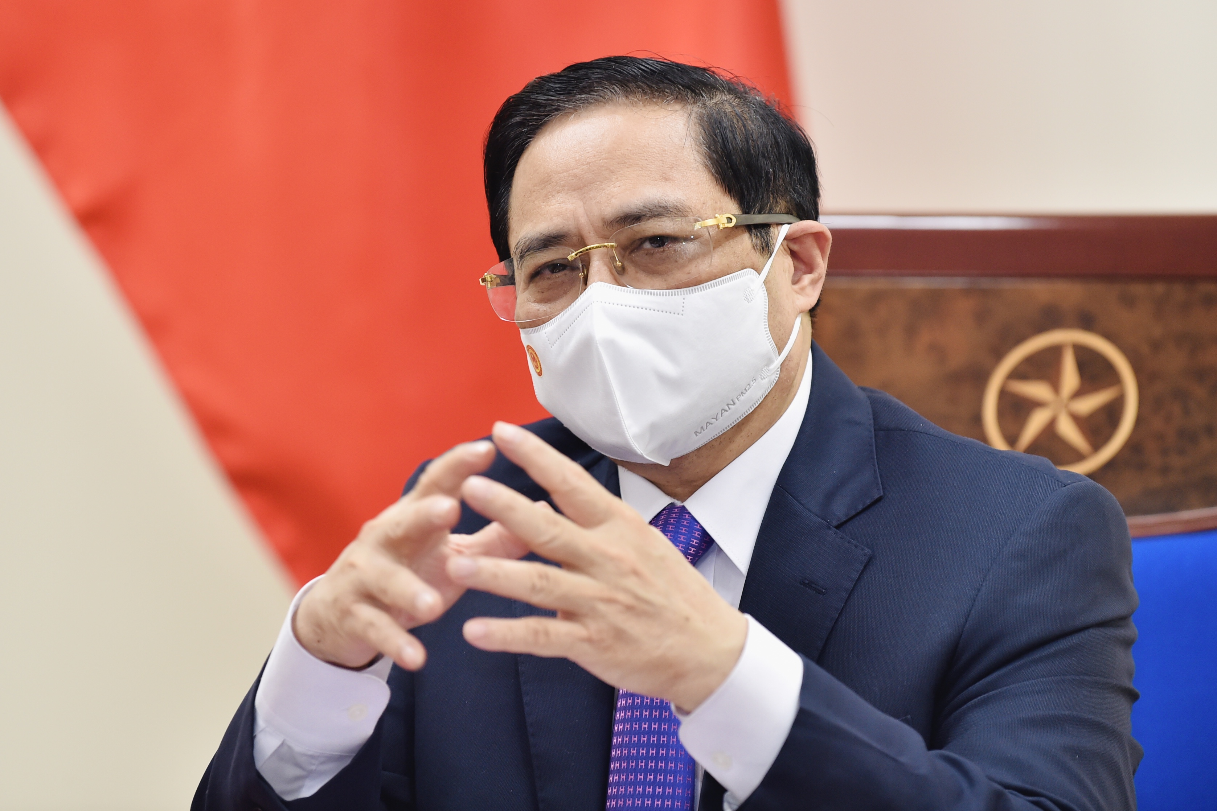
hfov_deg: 10.3
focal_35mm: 200
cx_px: 608
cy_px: 406
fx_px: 6761
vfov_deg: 6.9
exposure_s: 1/160
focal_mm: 200
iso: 1250
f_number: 3.2
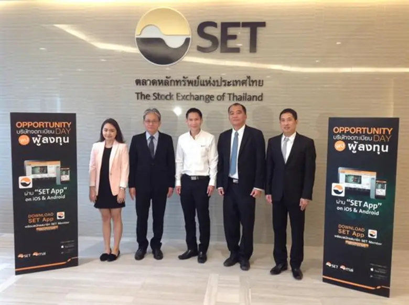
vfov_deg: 40.6
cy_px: 152
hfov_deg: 52.7
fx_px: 413
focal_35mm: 35
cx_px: 204
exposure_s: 1/17
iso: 100
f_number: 2.4
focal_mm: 4.28
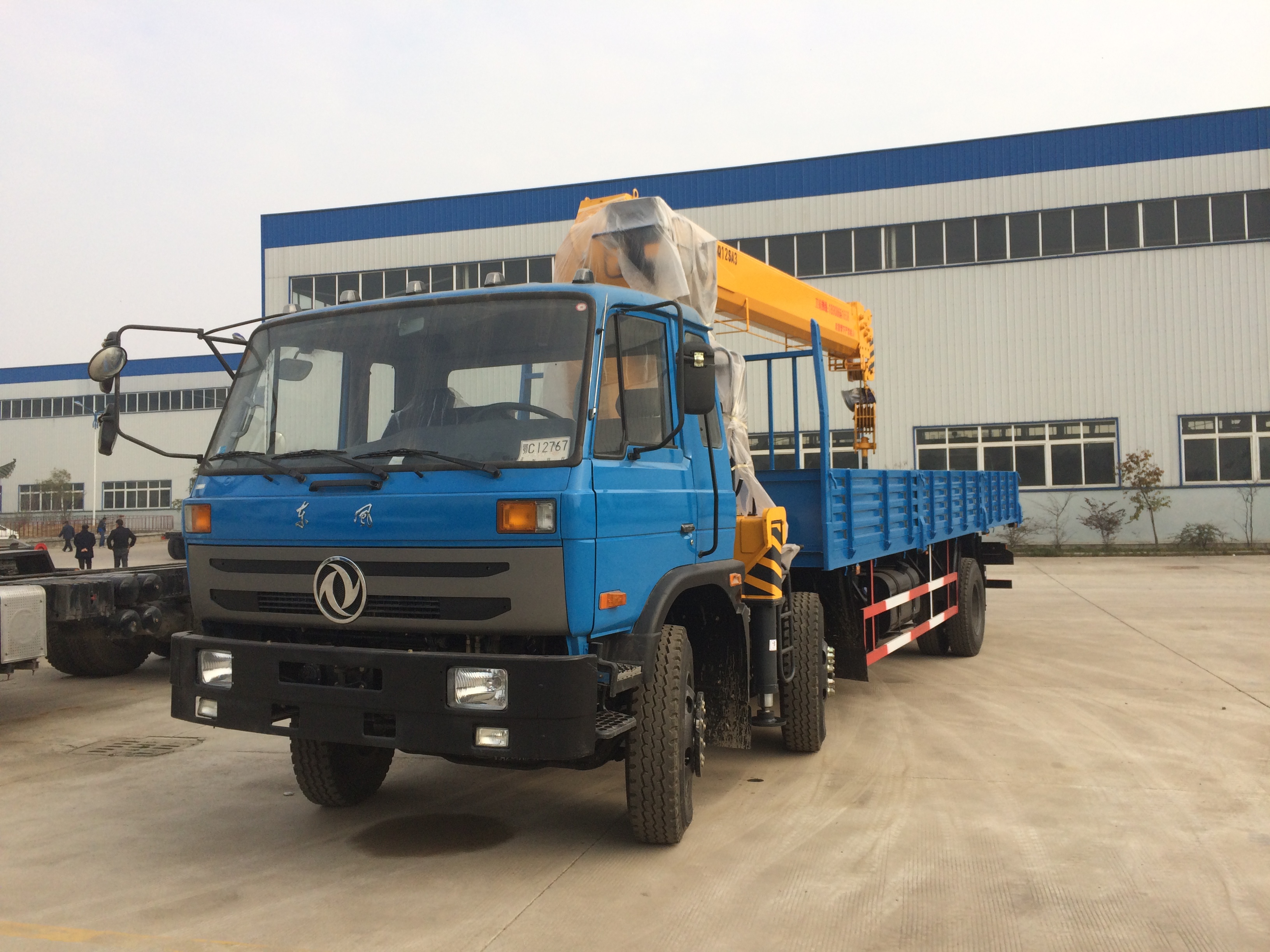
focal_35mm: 29
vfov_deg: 48.2
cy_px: 476
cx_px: 635
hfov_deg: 61.7
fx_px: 1064
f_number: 2.2
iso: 32
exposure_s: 1/1580
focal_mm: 4.15
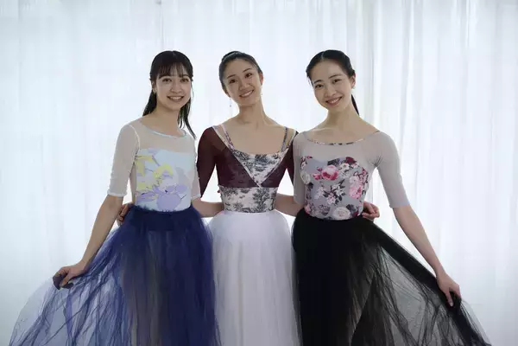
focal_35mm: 42
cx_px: 259
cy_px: 173
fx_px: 604
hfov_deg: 46.4
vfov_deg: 31.9
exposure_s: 1/125
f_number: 4
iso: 500
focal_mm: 42
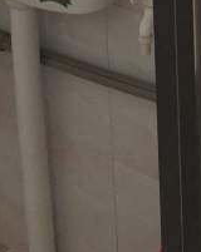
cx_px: 38
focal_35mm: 135
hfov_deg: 11.4
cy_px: -279
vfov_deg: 12.3
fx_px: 1007
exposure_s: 1/142
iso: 50
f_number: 1.8
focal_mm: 4.75
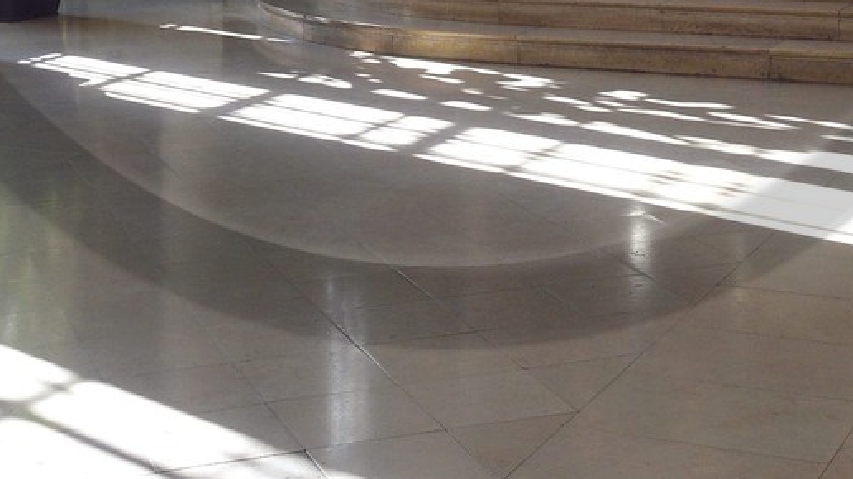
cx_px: 445
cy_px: -340
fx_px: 1764
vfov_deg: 14.0
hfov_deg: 27.2
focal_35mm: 78
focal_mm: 24
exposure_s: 1/60
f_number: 14
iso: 800
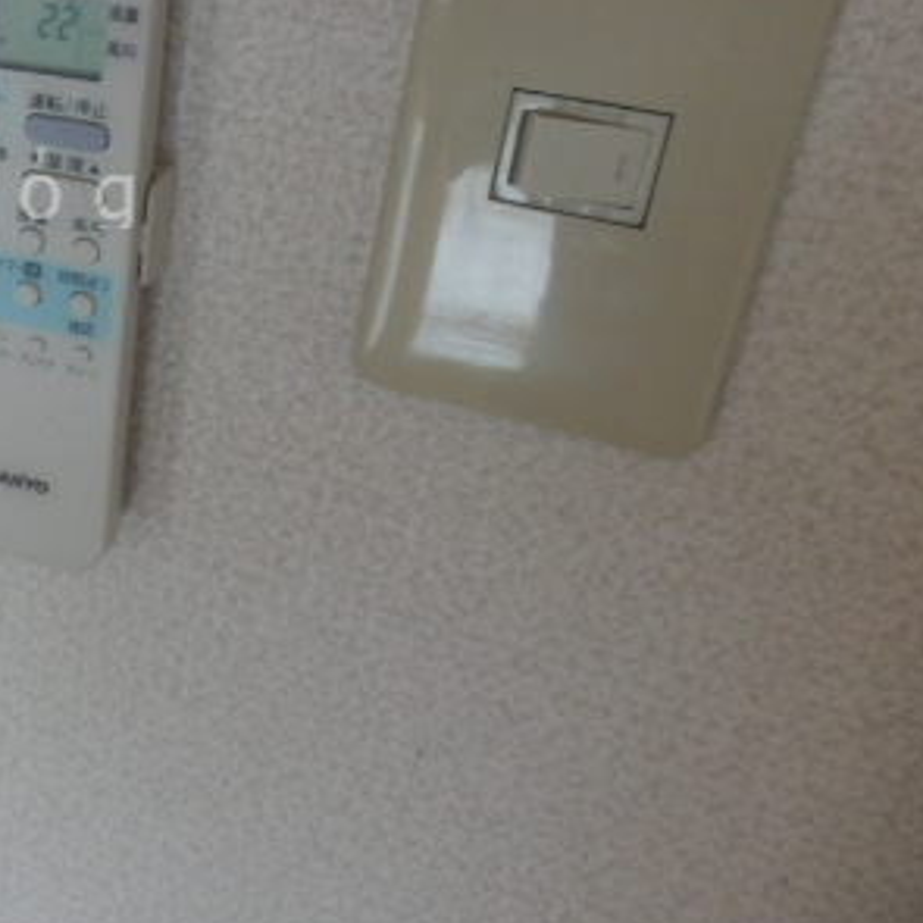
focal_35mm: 46
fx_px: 1388
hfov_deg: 32.8
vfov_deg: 35.6
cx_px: -63
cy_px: 191
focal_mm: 4.2
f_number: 3
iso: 100
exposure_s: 1/30
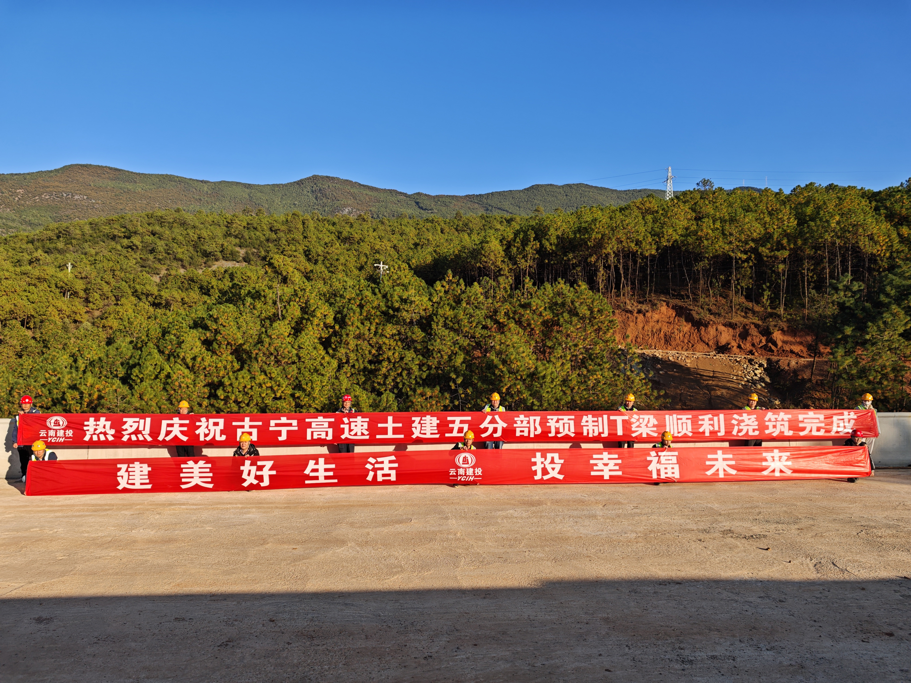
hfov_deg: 73.9
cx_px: 456
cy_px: 342
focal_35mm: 23
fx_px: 605
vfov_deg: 58.9
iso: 50
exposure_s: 1/2419
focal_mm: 6.68
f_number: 1.44
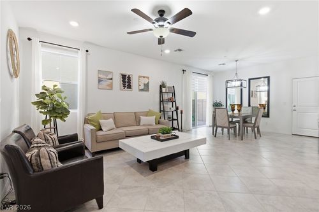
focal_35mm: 16
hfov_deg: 96.8
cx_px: 160
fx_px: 142
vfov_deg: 73.7
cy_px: 106
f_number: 9
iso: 500
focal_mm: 16
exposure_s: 1/60
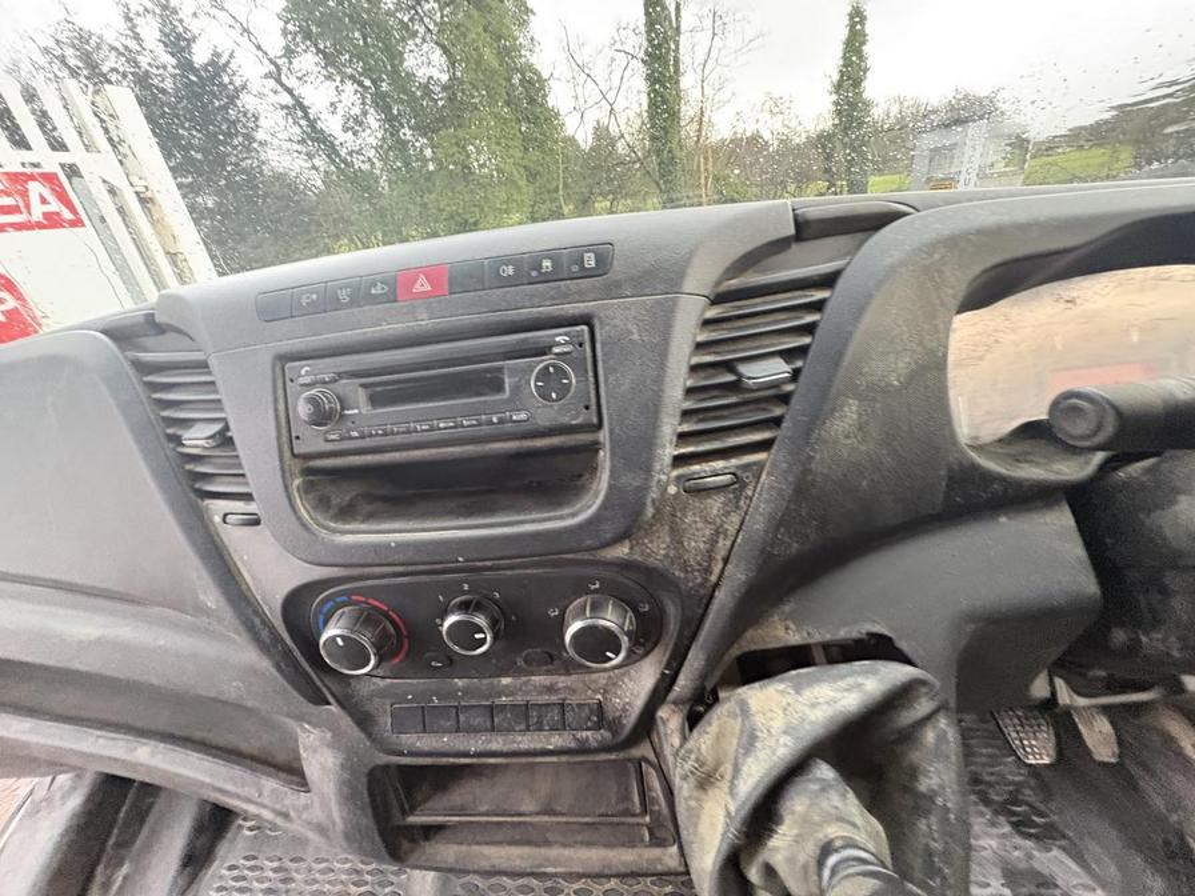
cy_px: 448
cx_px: 598
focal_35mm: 14
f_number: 2.2
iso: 800
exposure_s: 1/53
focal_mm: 2.22
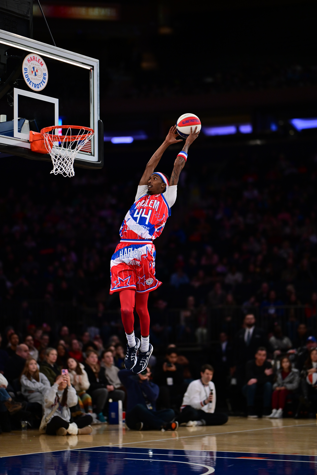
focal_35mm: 85
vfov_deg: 23.9
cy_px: 238
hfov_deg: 16.1
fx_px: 1123
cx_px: 158
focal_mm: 85
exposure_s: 1/2500
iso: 1600
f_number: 1.2
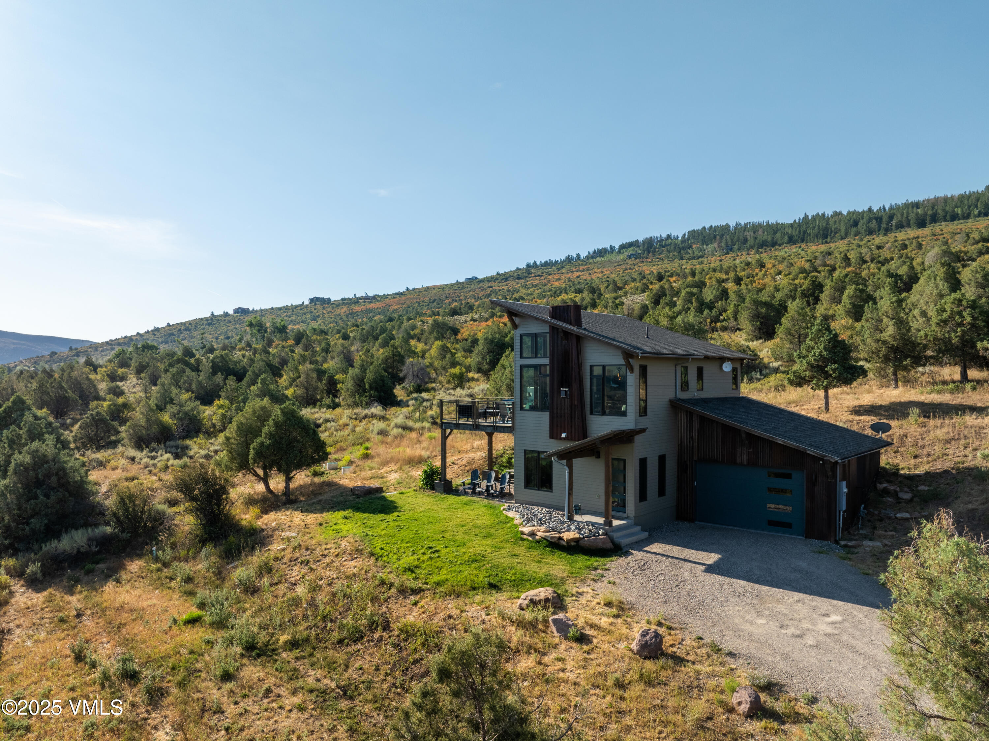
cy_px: 370
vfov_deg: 56.8
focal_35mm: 24
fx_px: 685
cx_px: 494
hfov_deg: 71.6
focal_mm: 12.29
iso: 100
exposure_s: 1/1600
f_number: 5.6
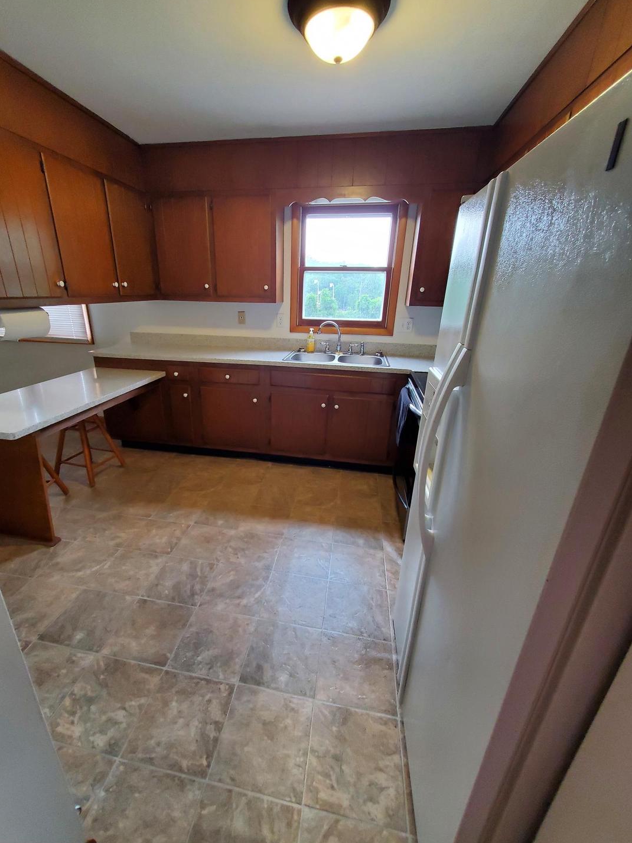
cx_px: 292
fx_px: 341
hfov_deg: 85.5
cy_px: 439
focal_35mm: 14
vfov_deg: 102.0
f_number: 2.2
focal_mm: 1.8
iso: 200
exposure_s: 1/60
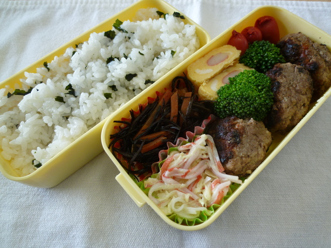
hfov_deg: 71.6
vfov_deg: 56.8
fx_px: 229
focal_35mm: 24
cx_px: 166
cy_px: 124
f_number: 2.2
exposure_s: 1/80
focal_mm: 4.3
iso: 80
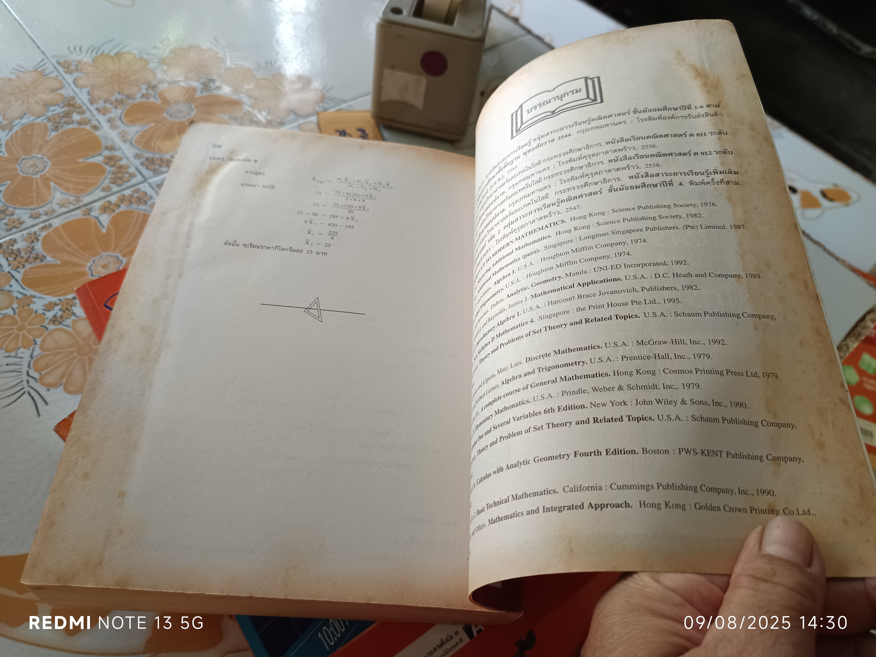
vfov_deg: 56.8
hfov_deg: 71.6
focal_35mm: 24
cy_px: 328
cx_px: 438
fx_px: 607
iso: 400
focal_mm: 5.31
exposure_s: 1/50
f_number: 1.7
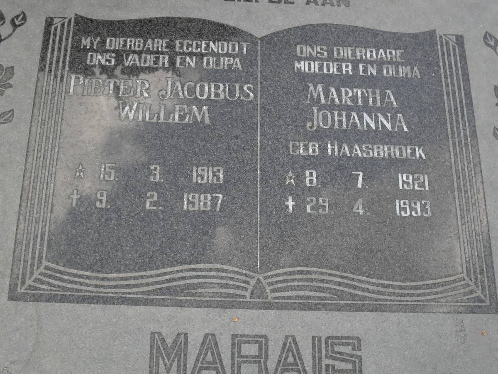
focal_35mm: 49
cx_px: 249
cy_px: 187
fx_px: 705
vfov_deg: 29.7
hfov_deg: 38.9
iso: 100
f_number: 3.9
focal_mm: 8.7
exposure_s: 1/250
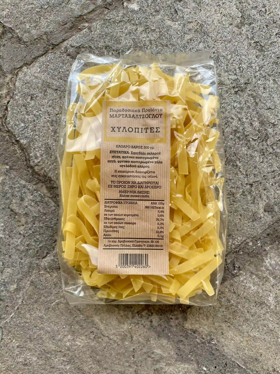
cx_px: 140
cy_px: 187
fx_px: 280
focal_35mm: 26
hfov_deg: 53.1
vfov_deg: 67.3
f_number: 1.6
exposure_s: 1/1195
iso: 32
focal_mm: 4.2
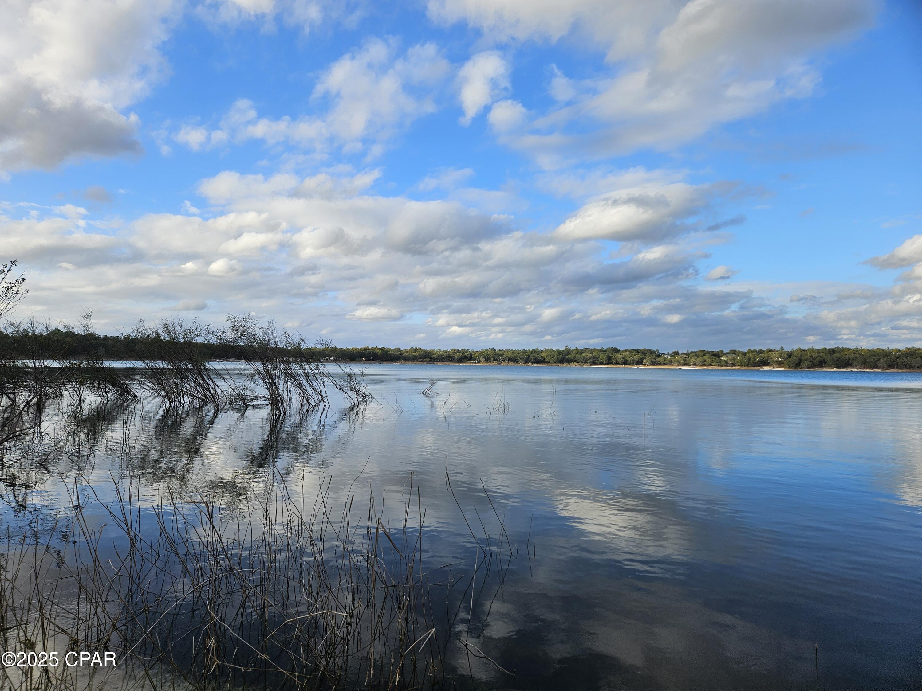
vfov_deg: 58.9
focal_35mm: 23
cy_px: 346
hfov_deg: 73.9
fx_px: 613
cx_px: 461
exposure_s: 1/1571
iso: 25
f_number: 1.8
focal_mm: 5.4
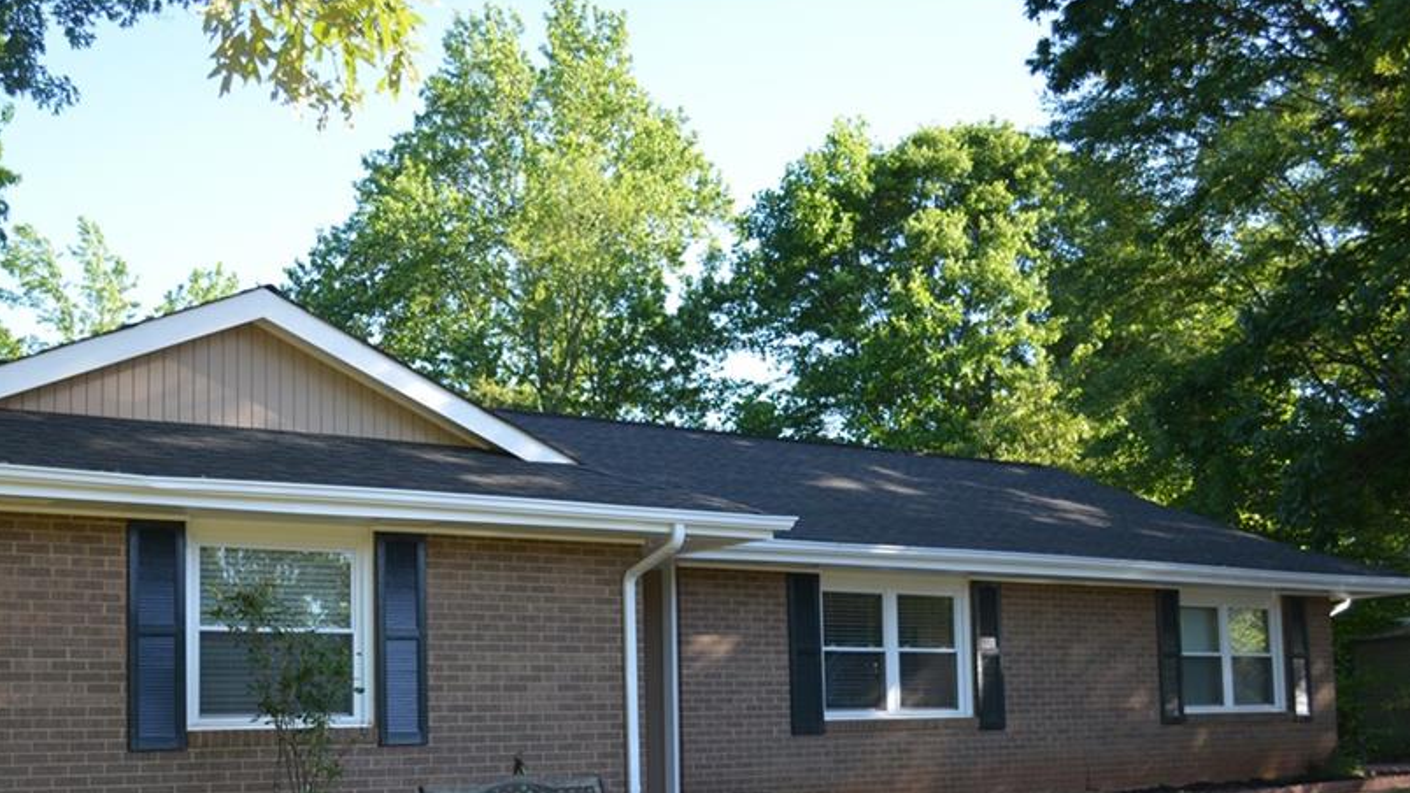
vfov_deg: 26.8
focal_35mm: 44
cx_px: 580
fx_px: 1645
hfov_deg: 46.2
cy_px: 579
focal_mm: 22
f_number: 3.8
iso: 200
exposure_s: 1/200
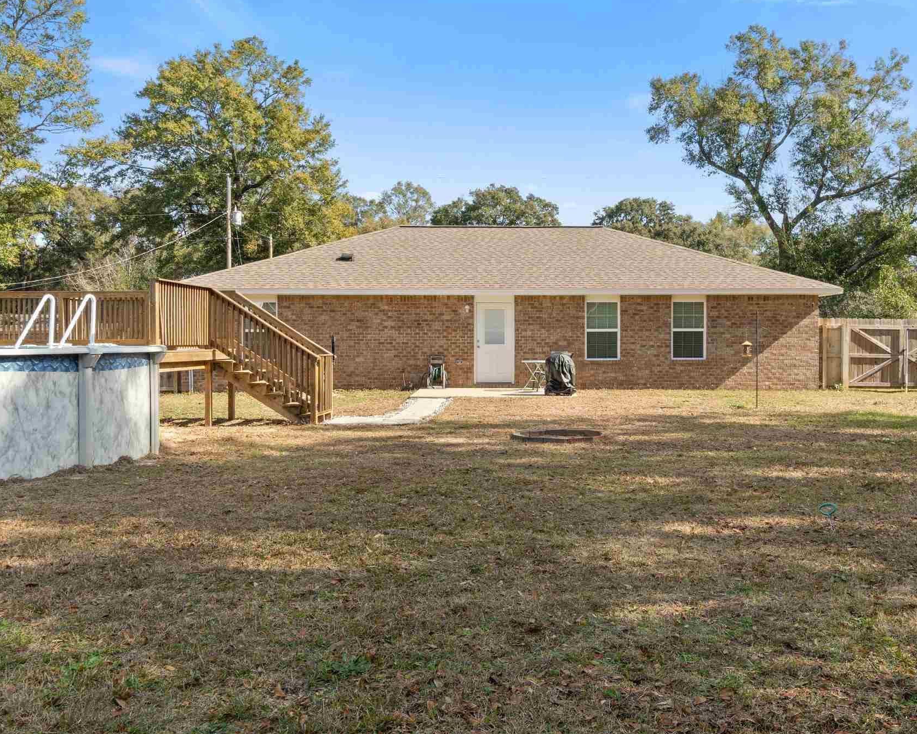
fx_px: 841
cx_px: 515
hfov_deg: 57.0
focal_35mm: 31
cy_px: 369
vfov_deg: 47.1
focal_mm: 18
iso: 100
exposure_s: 1/15
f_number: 10
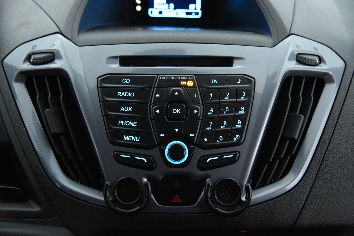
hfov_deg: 41.1
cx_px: 177
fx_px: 472
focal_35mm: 48
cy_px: 118
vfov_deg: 28.1
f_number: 4
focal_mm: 48
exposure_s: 1/25
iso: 4000
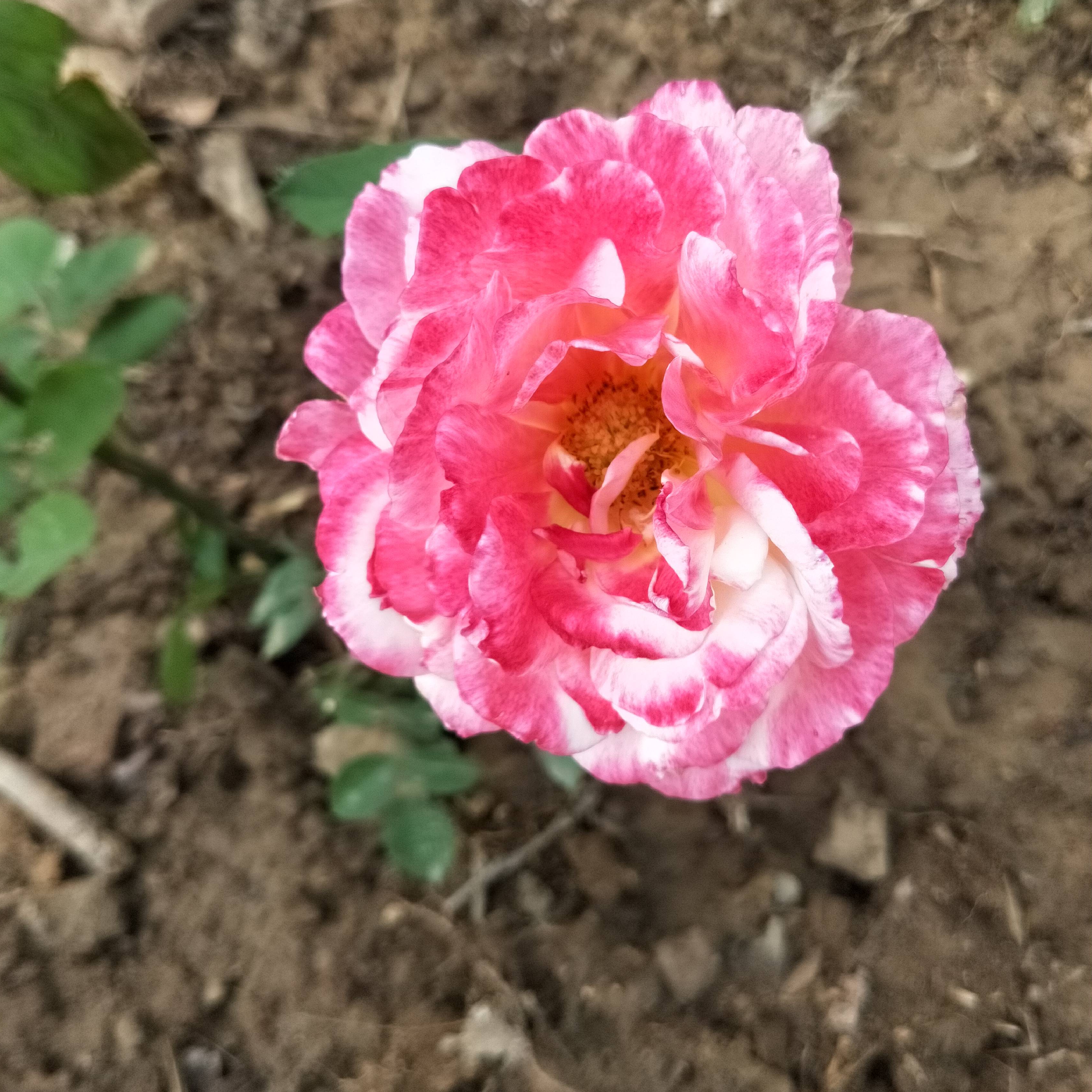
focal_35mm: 30
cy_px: 482
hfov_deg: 54.0
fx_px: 1071
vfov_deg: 53.9
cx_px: 538
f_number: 1.7
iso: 33
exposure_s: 1/328
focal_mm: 4.27
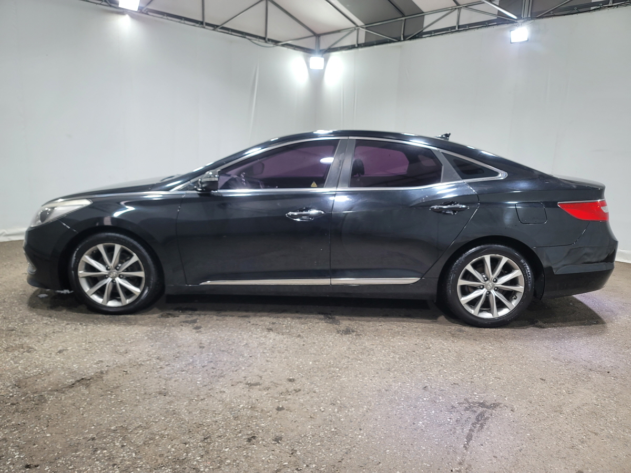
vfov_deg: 54.9
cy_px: 236
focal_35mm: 25
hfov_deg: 69.4
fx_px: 456
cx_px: 316
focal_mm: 7
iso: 100
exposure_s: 1/120
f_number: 1.8
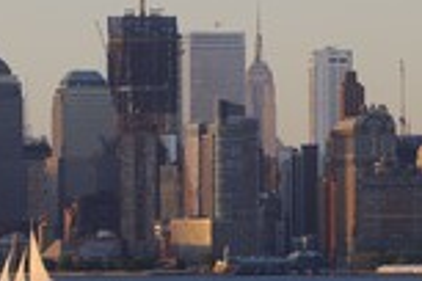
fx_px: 6423
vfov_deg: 2.5
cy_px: 47
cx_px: 218
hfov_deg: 3.8
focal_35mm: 548
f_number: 5.6
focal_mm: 200
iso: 400
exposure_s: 1/320
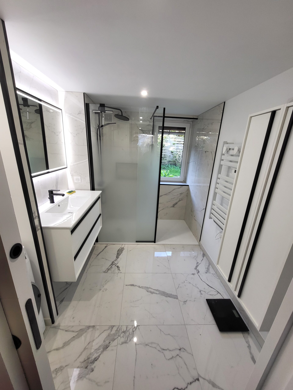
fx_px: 147
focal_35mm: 13
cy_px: 195
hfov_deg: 89.9
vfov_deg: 106.2
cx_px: 146
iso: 100
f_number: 2.2
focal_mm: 1.74
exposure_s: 1/50
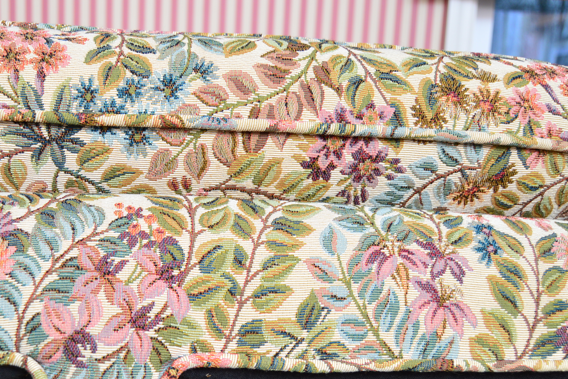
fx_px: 694
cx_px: 191
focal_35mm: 44
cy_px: 299
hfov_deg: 43.9
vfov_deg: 29.9
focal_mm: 18
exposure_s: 1/200
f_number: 3.5
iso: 200
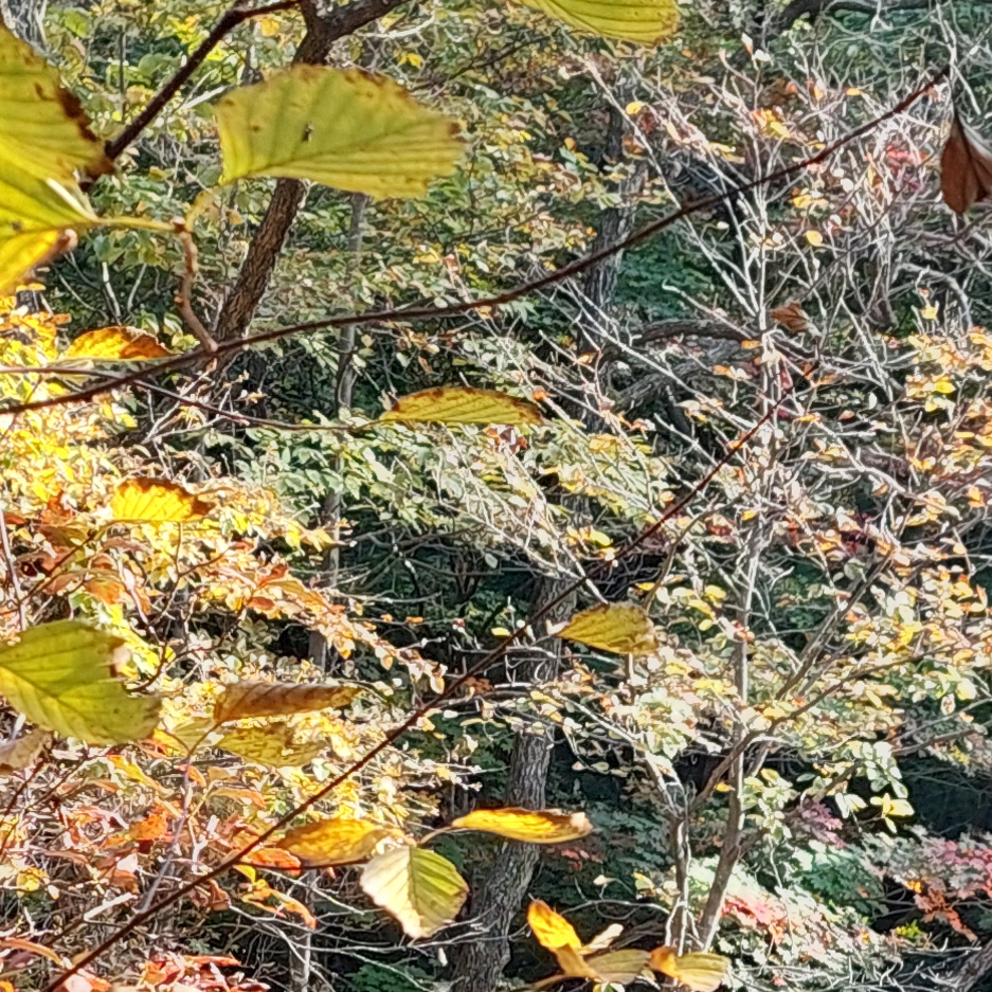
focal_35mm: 109
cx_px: 1148
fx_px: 3534
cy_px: 1120
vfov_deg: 15.5
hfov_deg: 15.5
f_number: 1.8
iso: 40
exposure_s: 1/100
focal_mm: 5.23
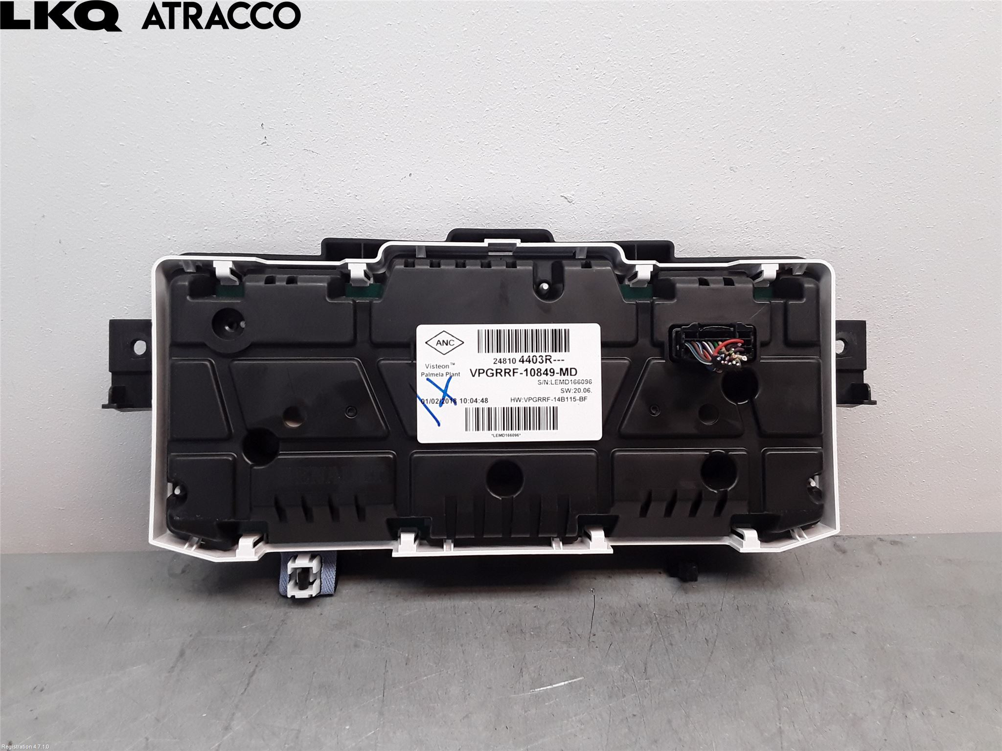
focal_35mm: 28
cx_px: 501
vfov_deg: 49.7
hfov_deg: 63.4
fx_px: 810
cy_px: 376
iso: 100
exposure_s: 1/129
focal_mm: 2.91
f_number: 1.9
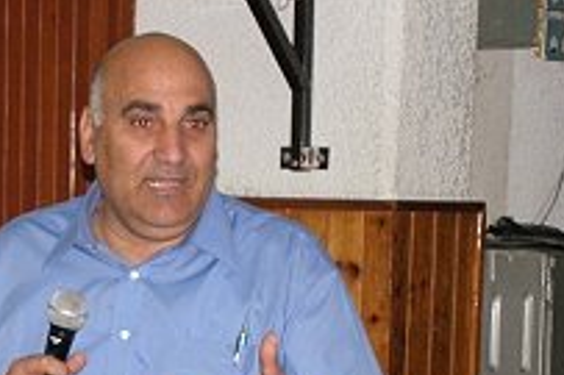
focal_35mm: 205
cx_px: 181
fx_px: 3209
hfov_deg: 10.0
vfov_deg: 6.7
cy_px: 315
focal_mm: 14.25
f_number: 3.9
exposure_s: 1/80
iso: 400
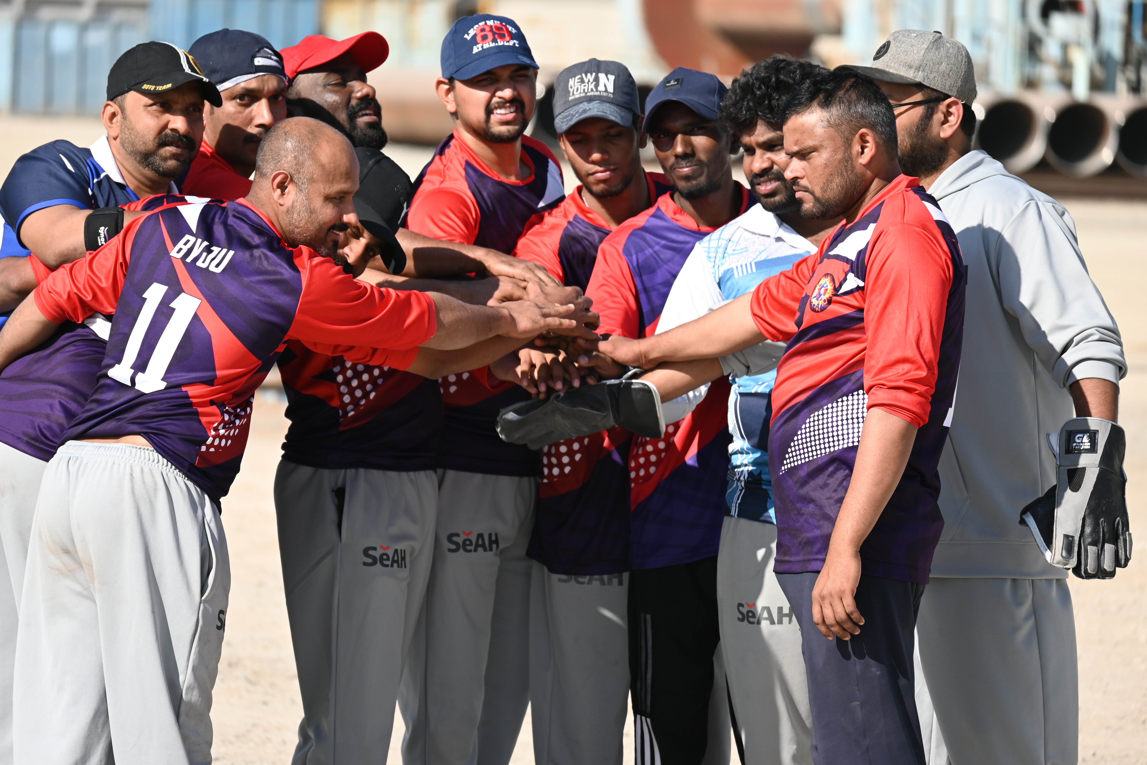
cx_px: 574
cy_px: 382
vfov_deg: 4.2
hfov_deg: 6.2
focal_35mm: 330
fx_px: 10513
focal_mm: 220
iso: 140
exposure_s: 1/500
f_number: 6
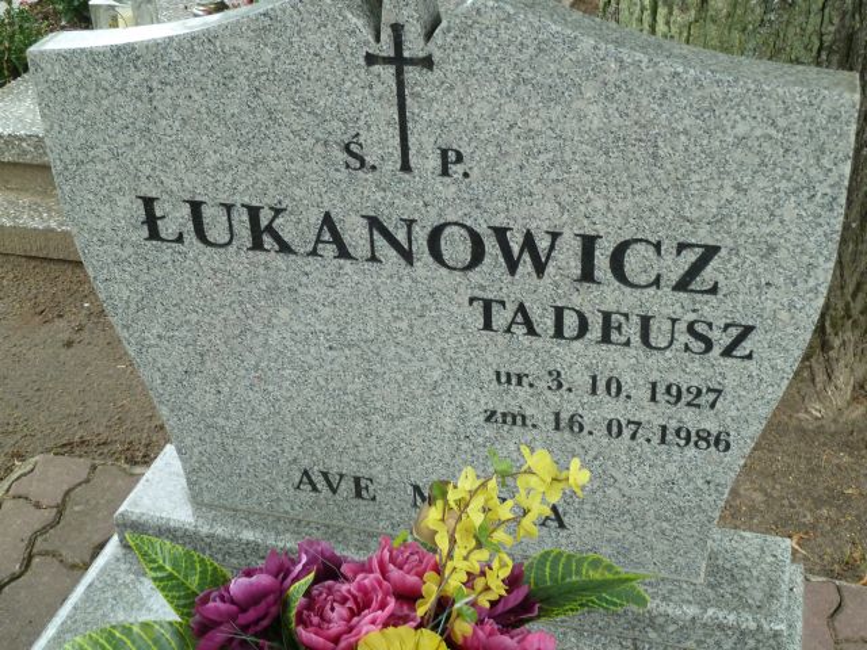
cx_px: 434
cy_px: 325
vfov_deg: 30.3
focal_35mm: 48
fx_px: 1202
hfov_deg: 39.7
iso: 200
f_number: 3.8
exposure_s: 1/30
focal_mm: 7.9
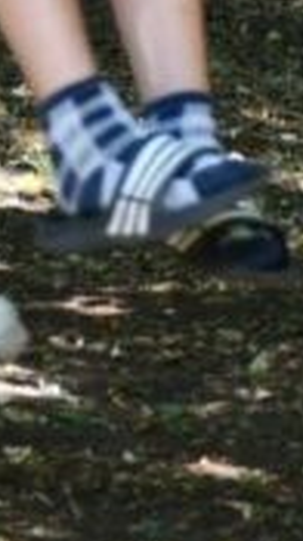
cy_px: -315
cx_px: 3
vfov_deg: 5.0
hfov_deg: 2.8
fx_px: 6163
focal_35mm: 430
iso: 400
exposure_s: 1/250
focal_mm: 38
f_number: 5
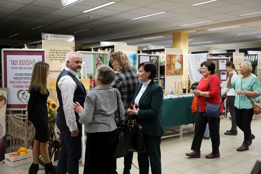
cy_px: 87
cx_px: 130
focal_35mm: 37
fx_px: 270
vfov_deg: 35.7
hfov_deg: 51.5
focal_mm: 37.3
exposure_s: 1/160
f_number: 3.5
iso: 1600
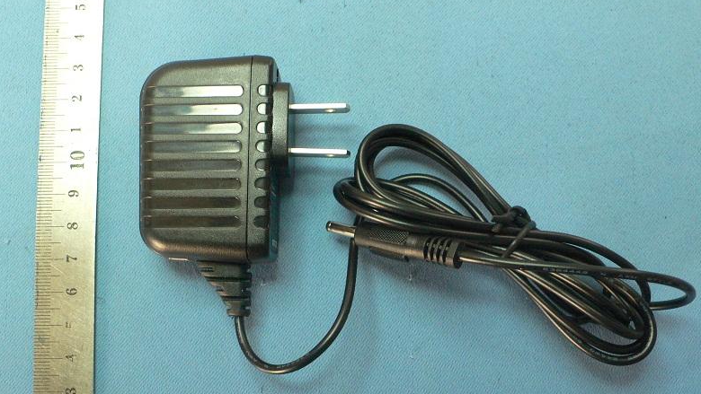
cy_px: 247
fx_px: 706
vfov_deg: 31.1
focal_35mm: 38
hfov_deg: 52.8
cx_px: 356
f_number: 2.8
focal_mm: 6.3
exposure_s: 1/13
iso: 200
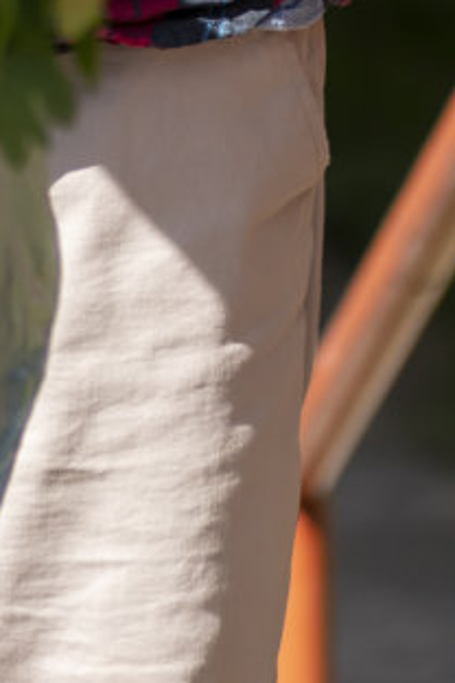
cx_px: -340
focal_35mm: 359
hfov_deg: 3.8
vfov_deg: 5.5
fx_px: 6806
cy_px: -950
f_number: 3.5
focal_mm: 70
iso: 200
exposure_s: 1/1600
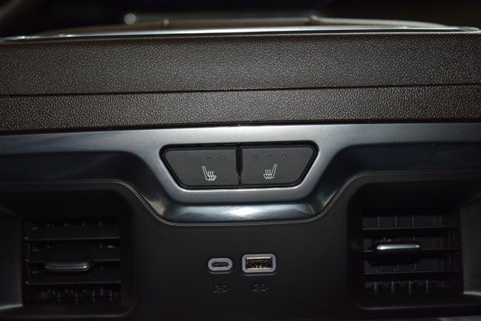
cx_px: 240
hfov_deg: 33.4
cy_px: 160
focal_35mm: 60
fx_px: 802
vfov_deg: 22.6
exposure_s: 1/20
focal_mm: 40
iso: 500
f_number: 4.2
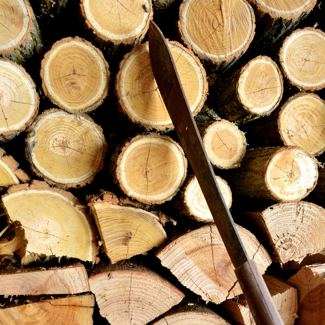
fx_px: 489
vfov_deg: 36.5
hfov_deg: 36.8
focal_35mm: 46
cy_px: 208
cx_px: 162
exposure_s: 1/100
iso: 400
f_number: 3.8
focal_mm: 24
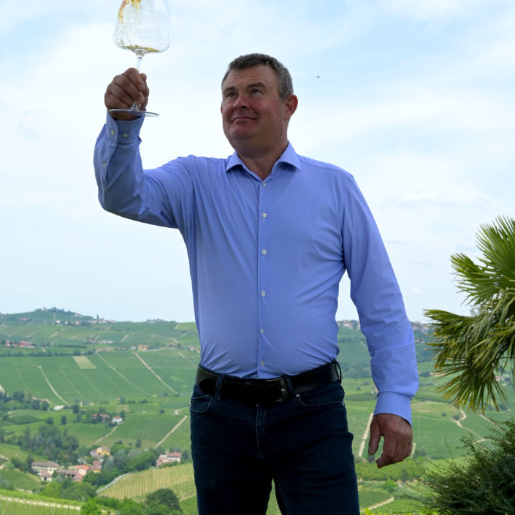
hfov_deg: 32.8
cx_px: 254
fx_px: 875
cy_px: 123
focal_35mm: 52
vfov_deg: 32.1
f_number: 8
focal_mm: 40
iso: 320
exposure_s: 1/500
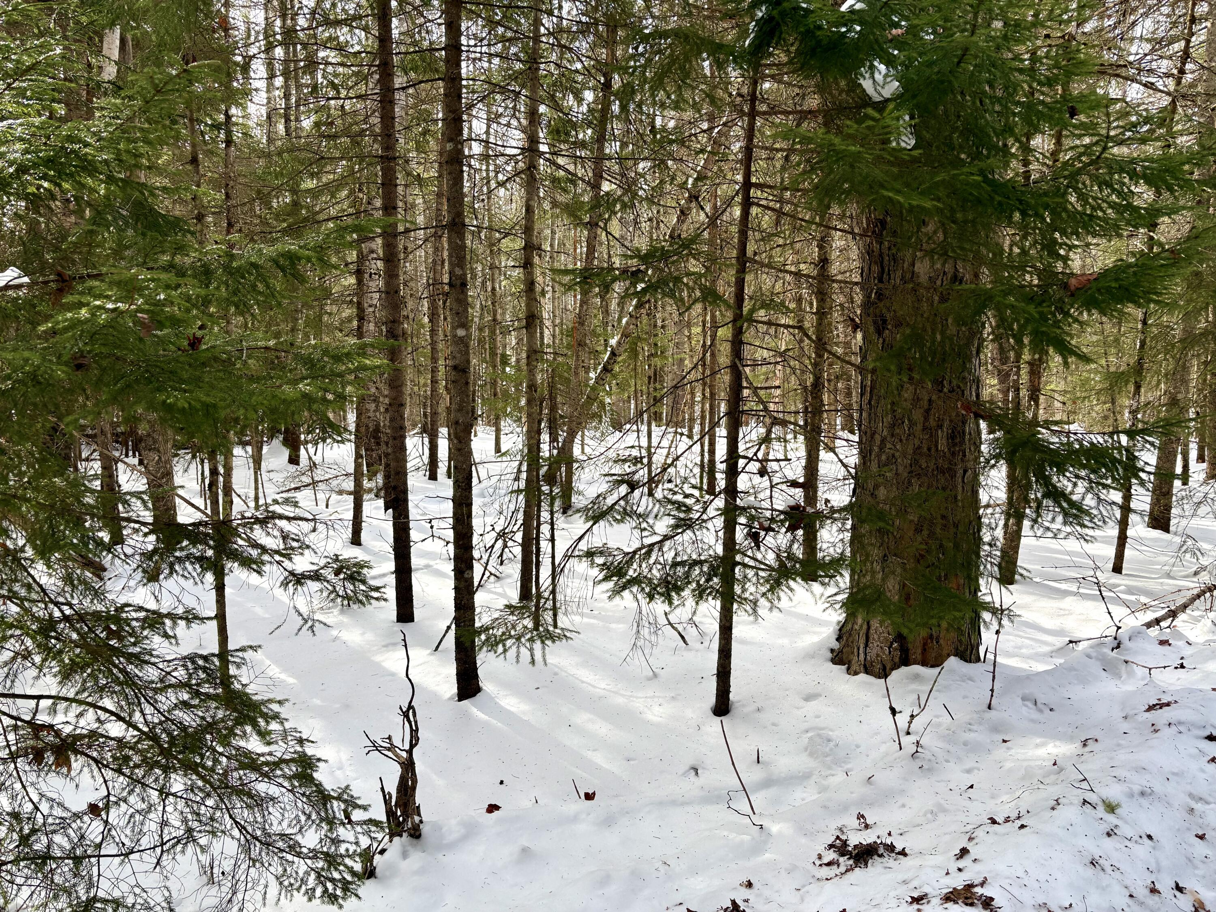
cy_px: 456
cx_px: 608
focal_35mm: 26
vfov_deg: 53.1
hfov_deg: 67.3
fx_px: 913
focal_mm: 5.96
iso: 50
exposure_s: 1/596
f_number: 1.6
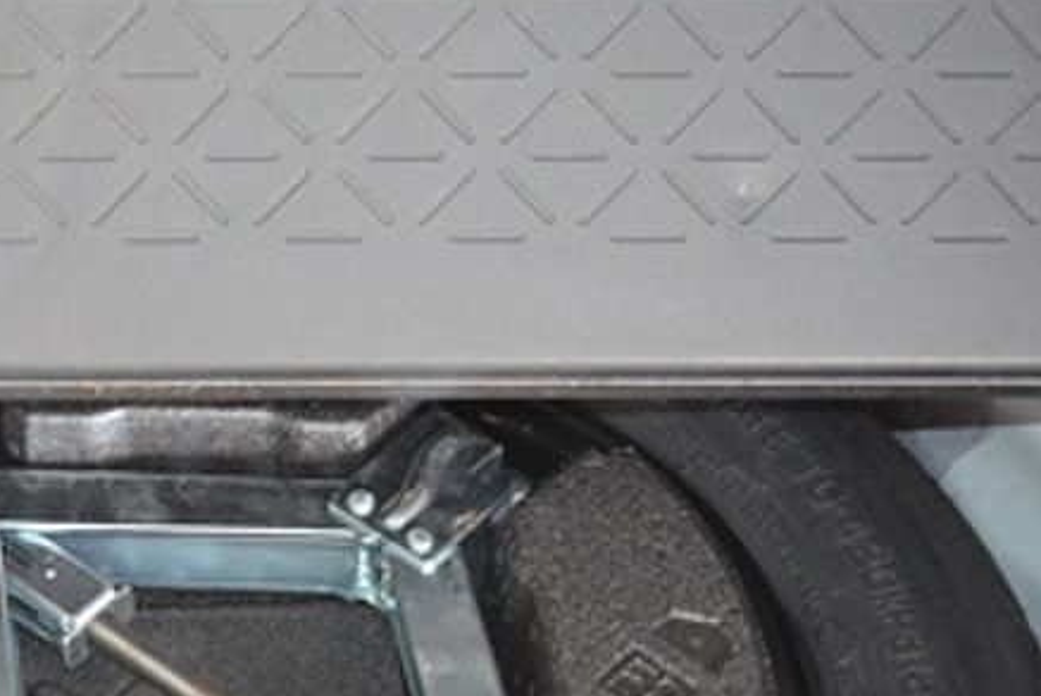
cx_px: 229
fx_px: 3096
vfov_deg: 12.7
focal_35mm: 107
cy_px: 698
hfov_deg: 18.9
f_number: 4
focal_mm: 26
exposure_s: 1/60
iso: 1000
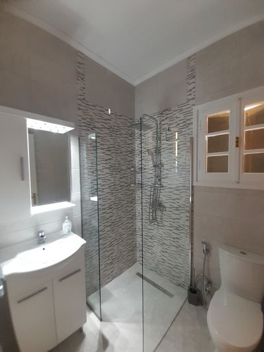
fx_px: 132
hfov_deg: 89.9
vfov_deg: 106.2
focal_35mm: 13
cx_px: 132
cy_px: 176
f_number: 2.2
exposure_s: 1/33
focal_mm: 1.13
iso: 200
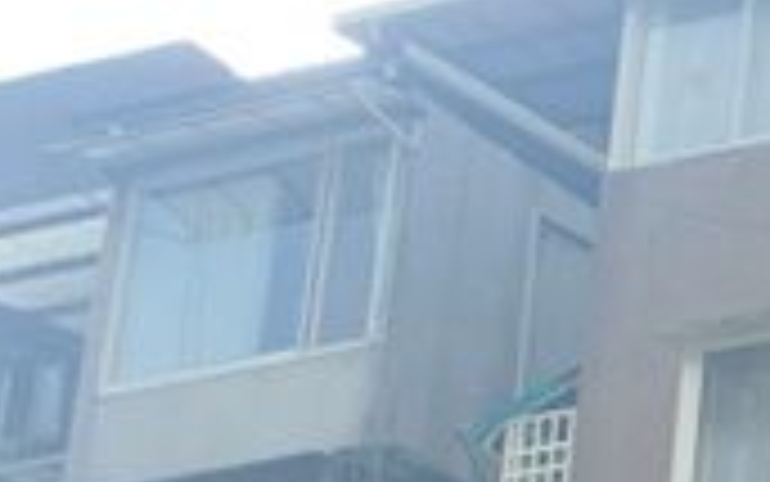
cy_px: 892
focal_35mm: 155
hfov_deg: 11.6
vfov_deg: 8.1
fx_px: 3254
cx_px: 1729
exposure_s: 1/492
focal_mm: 4.25
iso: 25
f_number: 1.8
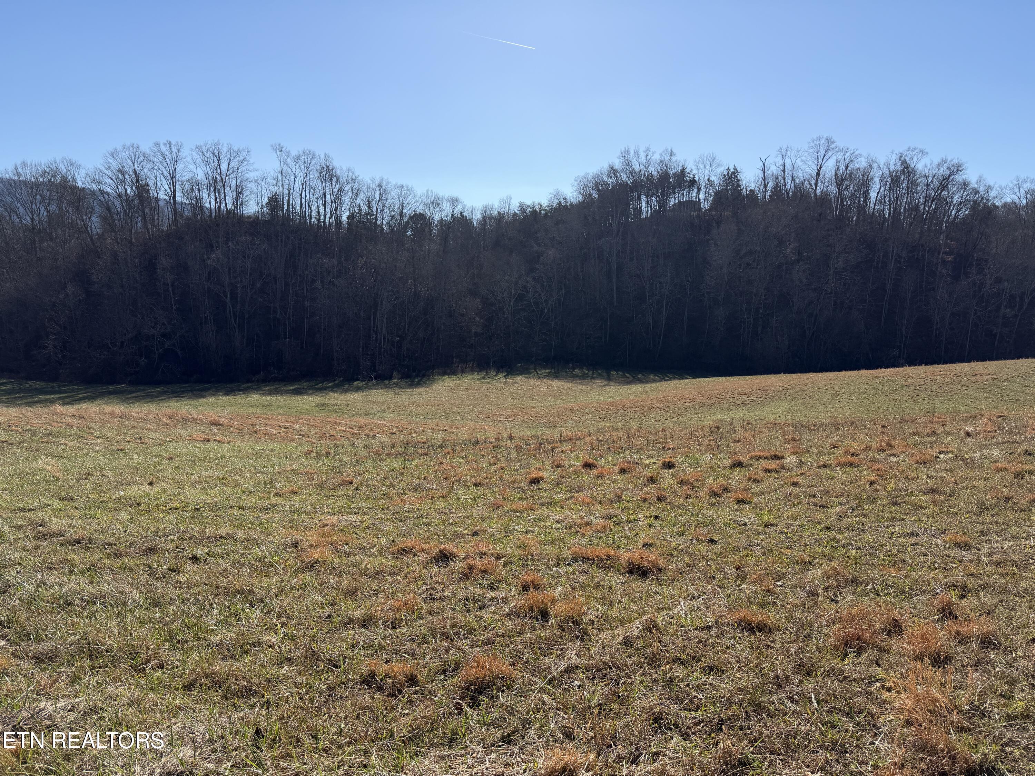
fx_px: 718
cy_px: 388
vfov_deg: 56.8
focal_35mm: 24
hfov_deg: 71.6
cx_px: 518
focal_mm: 6.76
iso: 80
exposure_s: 1/5319
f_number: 1.78
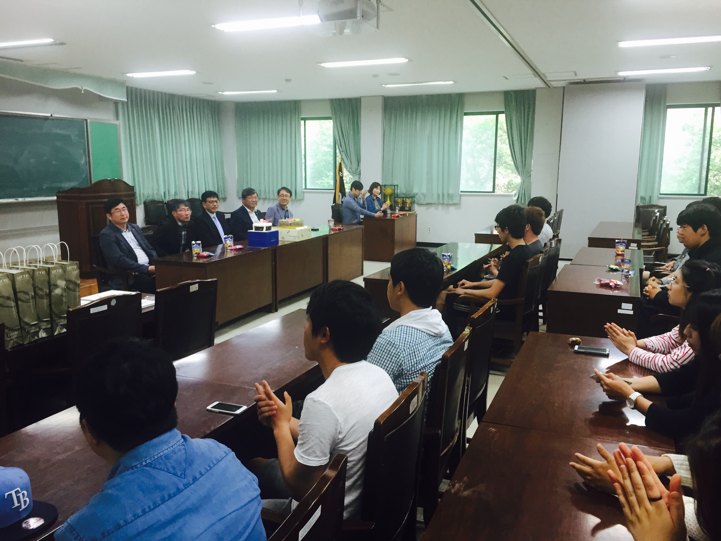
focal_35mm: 29
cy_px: 270
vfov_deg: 48.2
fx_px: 604
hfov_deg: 61.7
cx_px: 360
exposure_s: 1/30
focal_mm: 4.15
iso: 80
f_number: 2.2
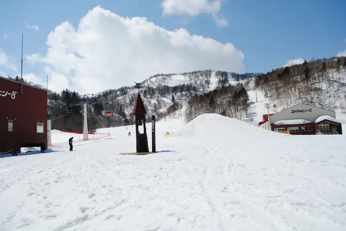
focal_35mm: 27
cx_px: 173
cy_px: 116
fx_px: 260
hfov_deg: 67.3
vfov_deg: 48.0
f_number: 5.6
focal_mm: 18
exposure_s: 1/1600
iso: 100
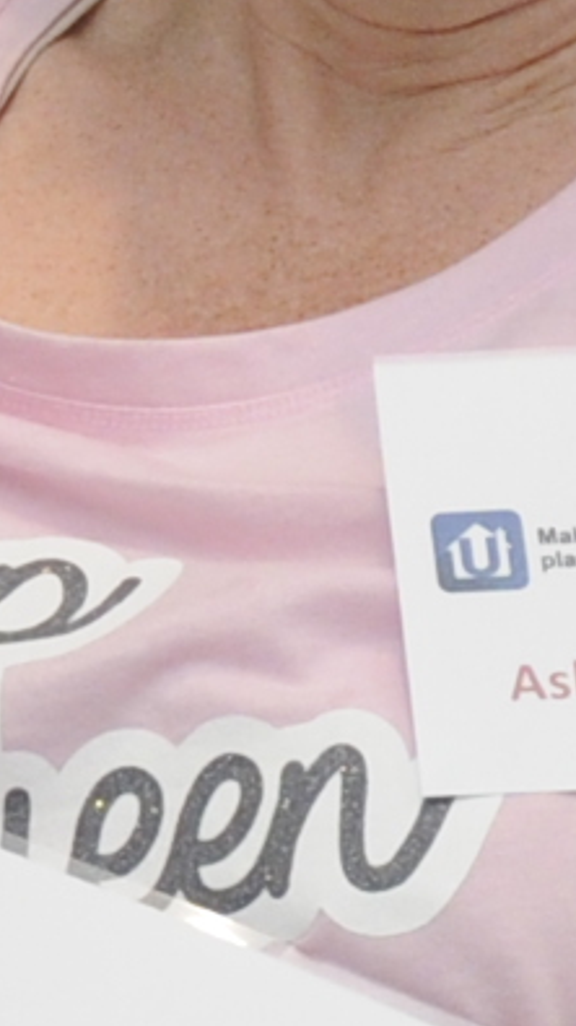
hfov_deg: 3.9
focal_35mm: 307
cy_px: 512
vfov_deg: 7.0
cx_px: -459
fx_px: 8341
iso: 640
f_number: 6.3
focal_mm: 24
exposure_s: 1/60
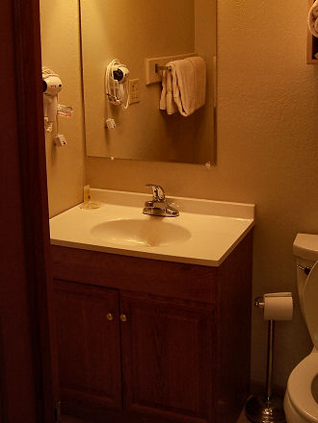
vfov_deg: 41.7
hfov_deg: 32.0
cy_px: 150
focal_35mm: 45
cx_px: 208
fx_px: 551
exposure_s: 1/30
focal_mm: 5.5
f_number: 3.4
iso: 100
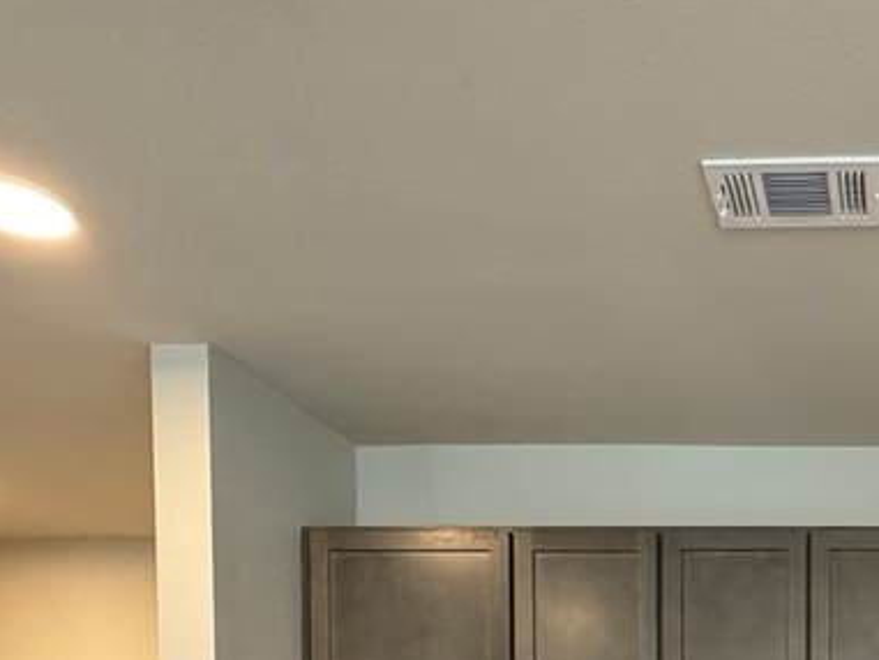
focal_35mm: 47
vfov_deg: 25.4
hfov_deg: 36.3
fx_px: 1194
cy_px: 914
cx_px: 881
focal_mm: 2.22
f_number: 2.2
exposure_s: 1/60
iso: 500
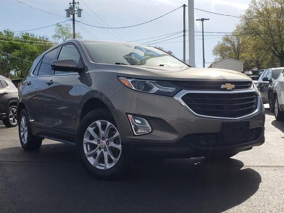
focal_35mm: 26
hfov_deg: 67.3
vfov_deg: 53.1
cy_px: 106
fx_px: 213
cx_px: 142
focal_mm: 4.3
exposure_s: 1/1466
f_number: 2.4
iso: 50
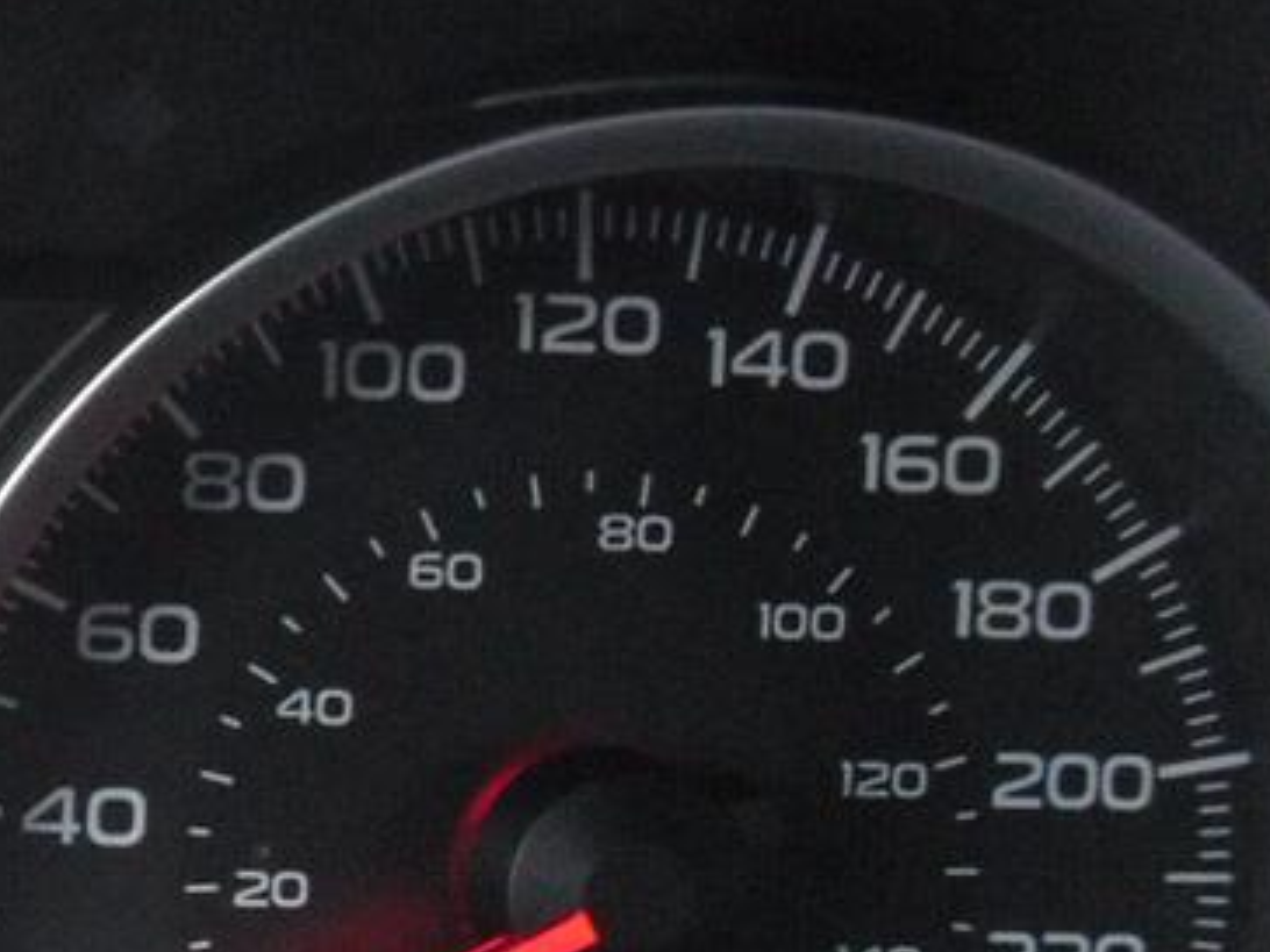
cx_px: -523
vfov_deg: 12.0
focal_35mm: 123
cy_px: 708
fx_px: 4513
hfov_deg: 15.1
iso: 400
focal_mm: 6.3
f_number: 3.5
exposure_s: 1/5
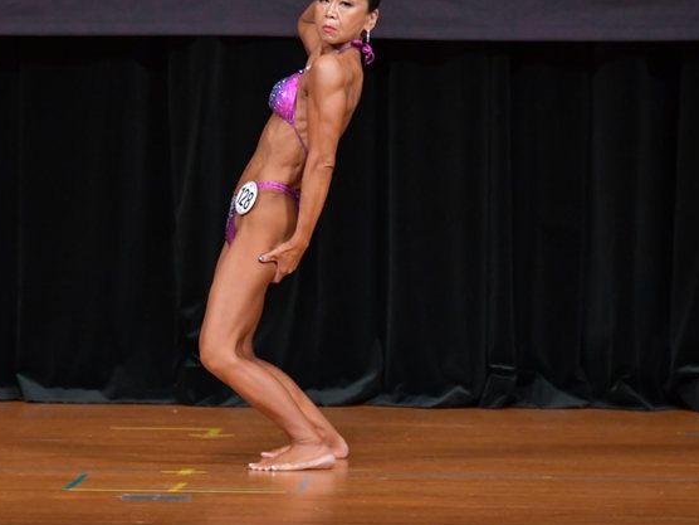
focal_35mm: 422
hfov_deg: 4.7
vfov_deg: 3.5
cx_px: 247
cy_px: 203
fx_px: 8521
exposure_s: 1/400
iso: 4000
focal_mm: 210
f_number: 5.6
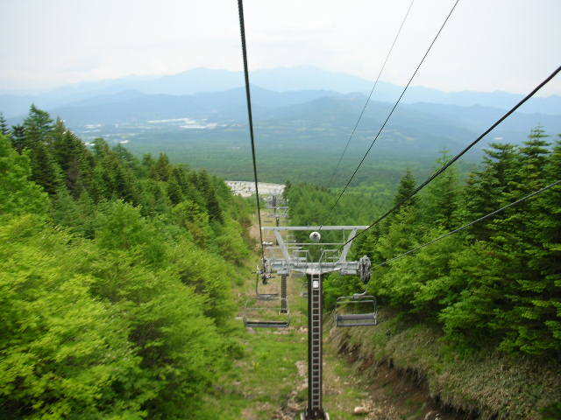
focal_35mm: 35
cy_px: 210
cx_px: 280
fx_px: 567
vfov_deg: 40.7
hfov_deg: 52.6
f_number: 8.5
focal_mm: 5.8
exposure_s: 1/49
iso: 50
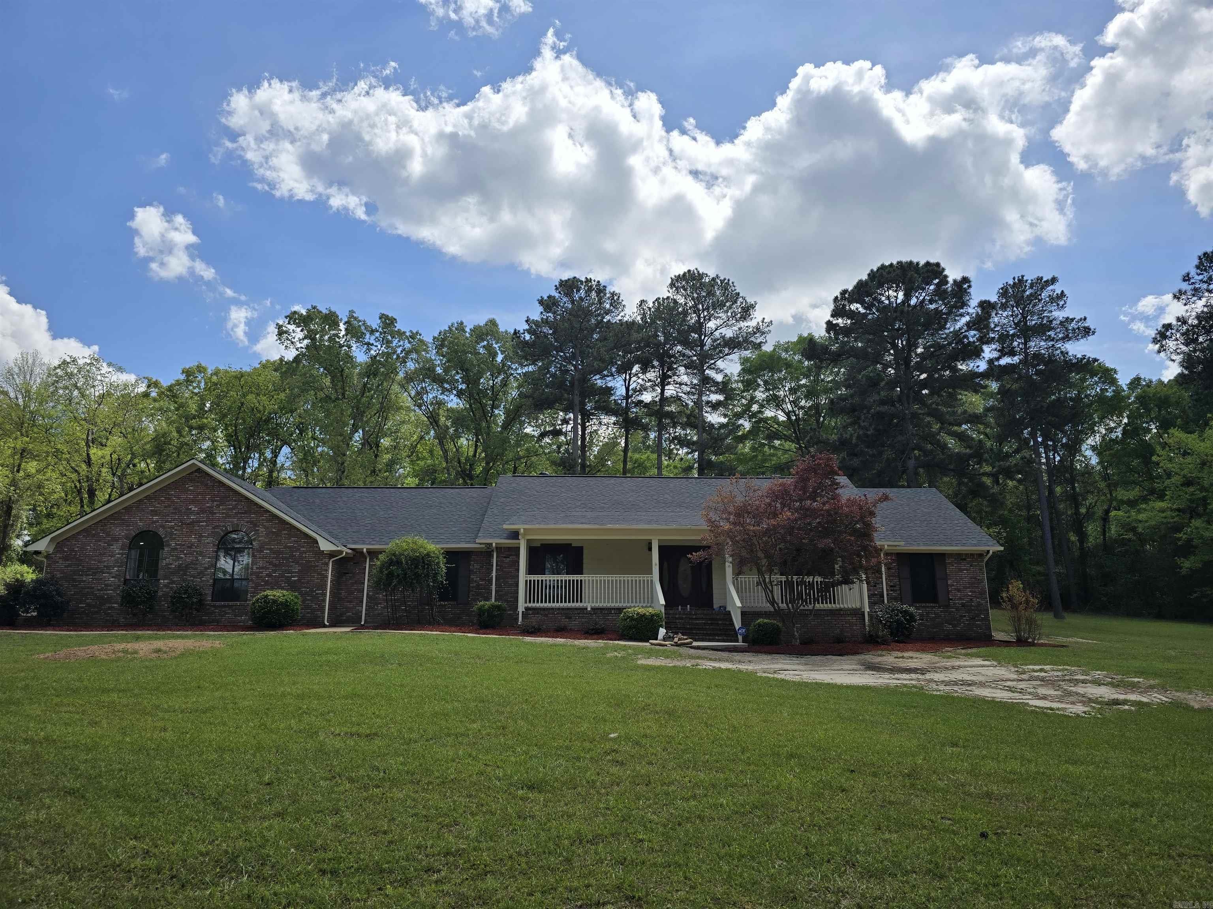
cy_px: 454
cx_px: 606
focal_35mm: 23
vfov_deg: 58.9
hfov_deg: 73.9
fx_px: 806
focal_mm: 6.3
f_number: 1.7
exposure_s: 1/1804
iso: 12
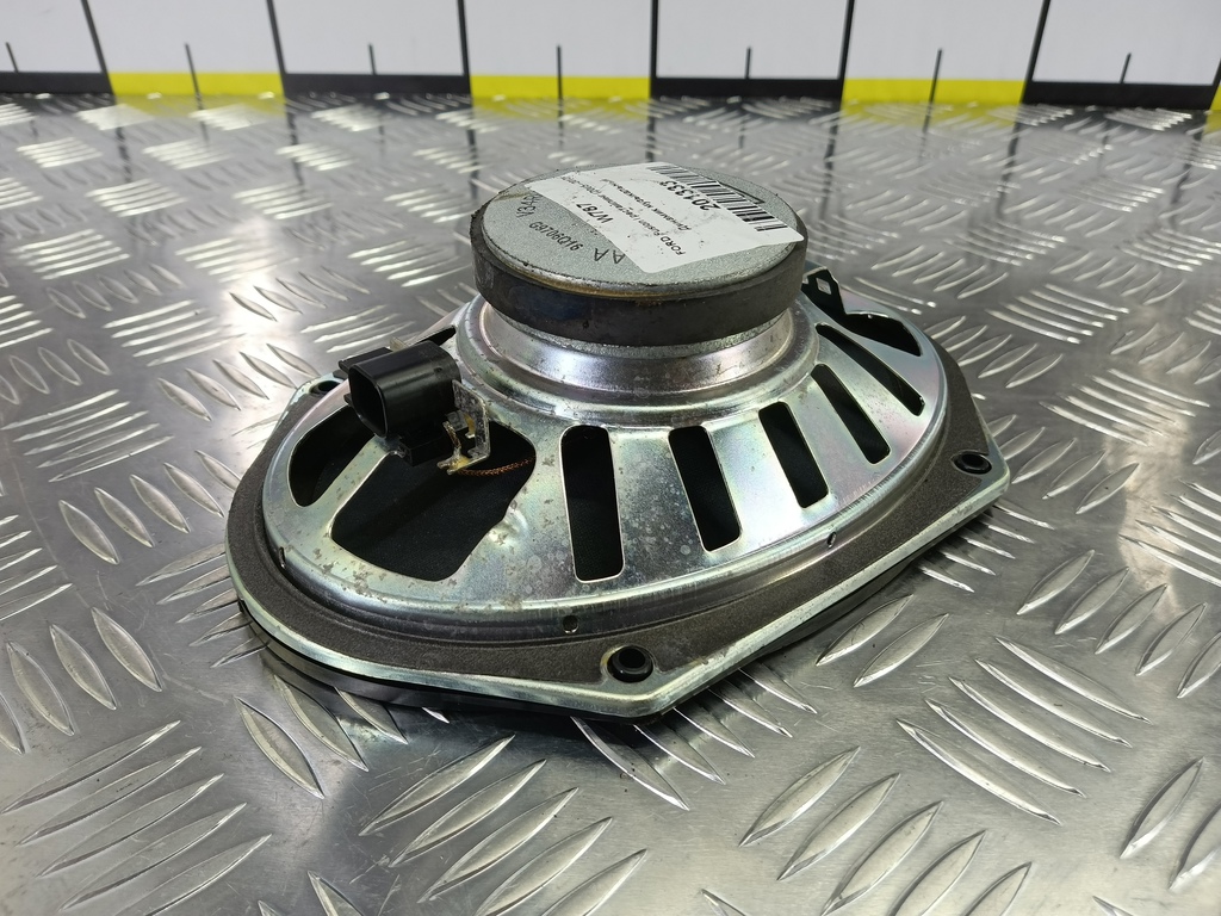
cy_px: 458
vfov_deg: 58.9
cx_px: 610
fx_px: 811
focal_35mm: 23
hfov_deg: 73.9
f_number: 1.6
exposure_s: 1/50
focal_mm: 4.11
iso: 110
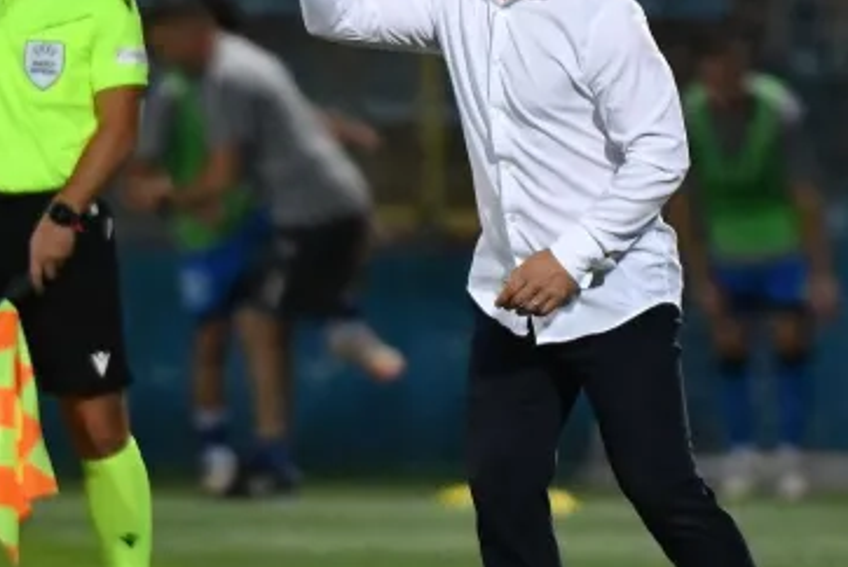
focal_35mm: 734
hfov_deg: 2.8
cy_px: 207
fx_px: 17303
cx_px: 89
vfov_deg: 1.9
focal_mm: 350
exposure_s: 1/1000
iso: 4000
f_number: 4
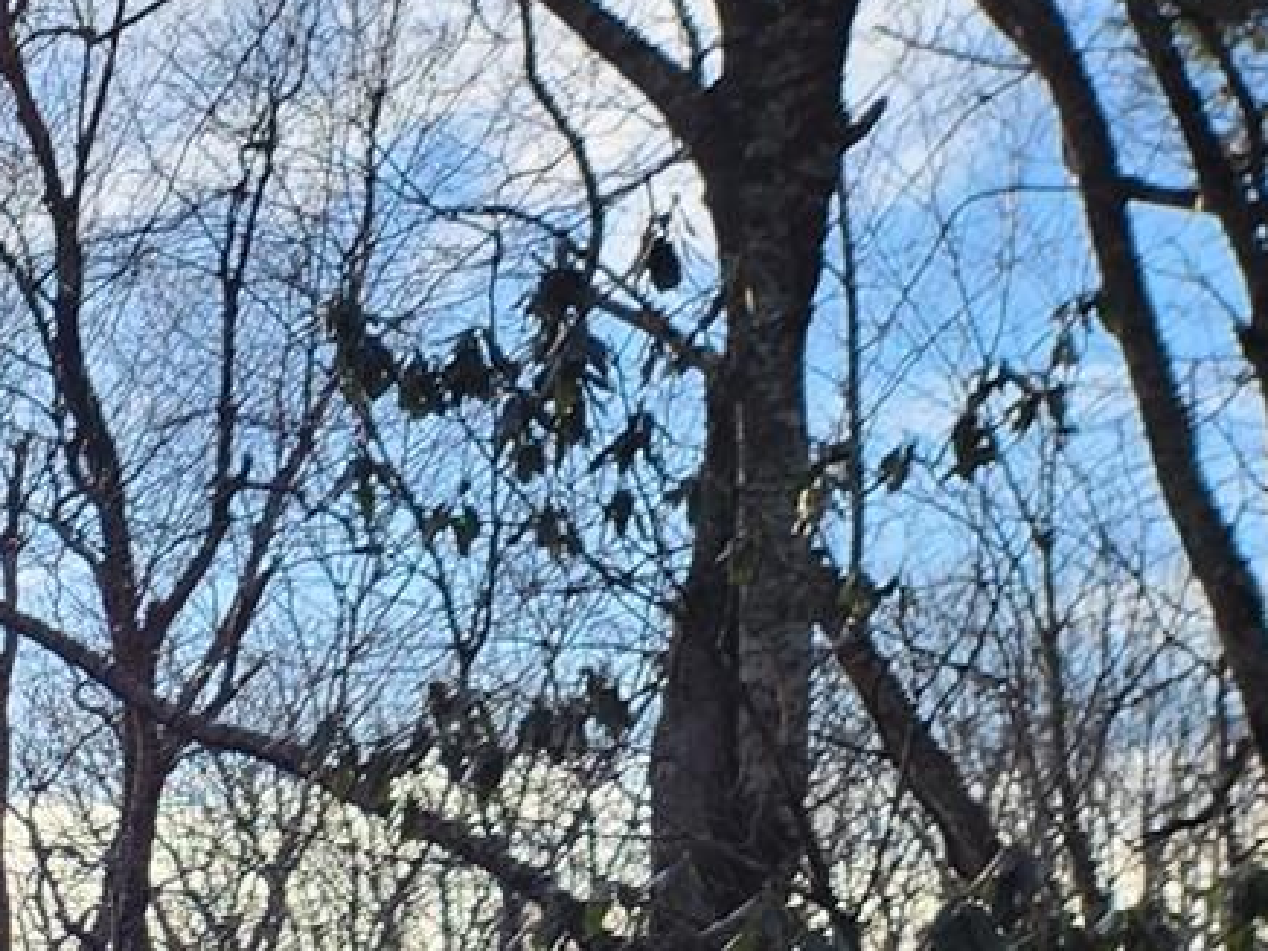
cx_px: -1379
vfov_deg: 11.9
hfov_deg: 14.6
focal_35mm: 108
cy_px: 2027
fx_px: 3956
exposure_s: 1/508
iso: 20
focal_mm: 5.4
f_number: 1.8
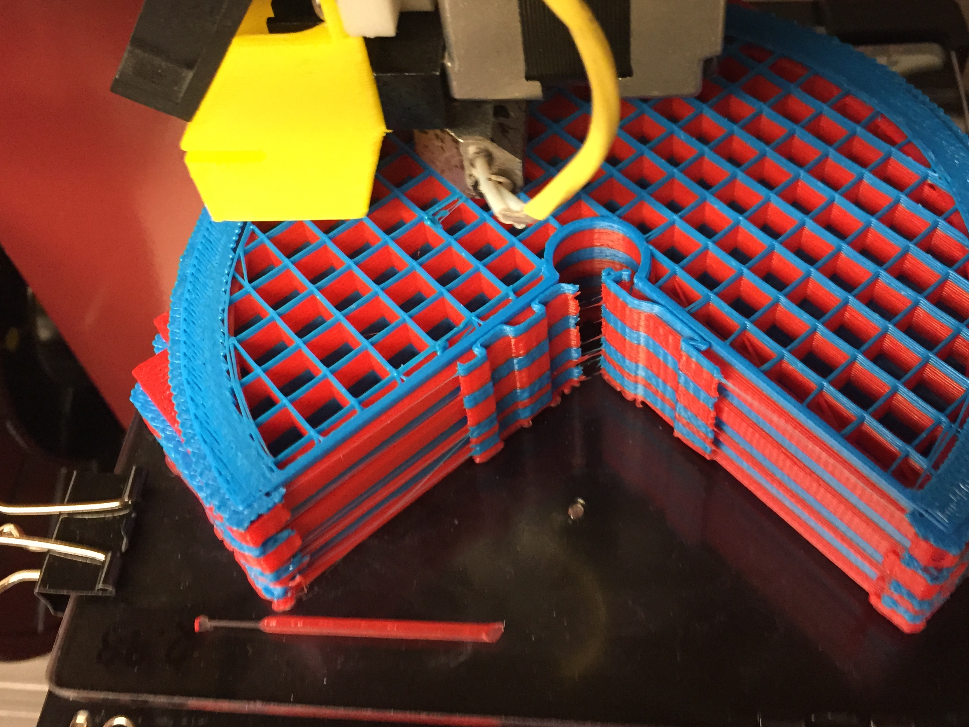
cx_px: 531
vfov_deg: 37.5
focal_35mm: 38
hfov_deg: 48.9
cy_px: 267
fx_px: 1064
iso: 250
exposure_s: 1/30
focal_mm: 4.15
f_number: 2.2
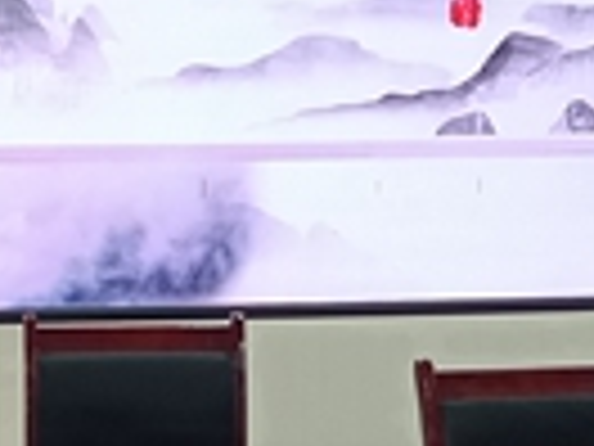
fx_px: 3157
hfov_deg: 10.6
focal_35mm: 184
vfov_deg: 8.1
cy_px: 167
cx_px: -94
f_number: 1.79
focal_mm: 4.71
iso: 491
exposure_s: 1/50
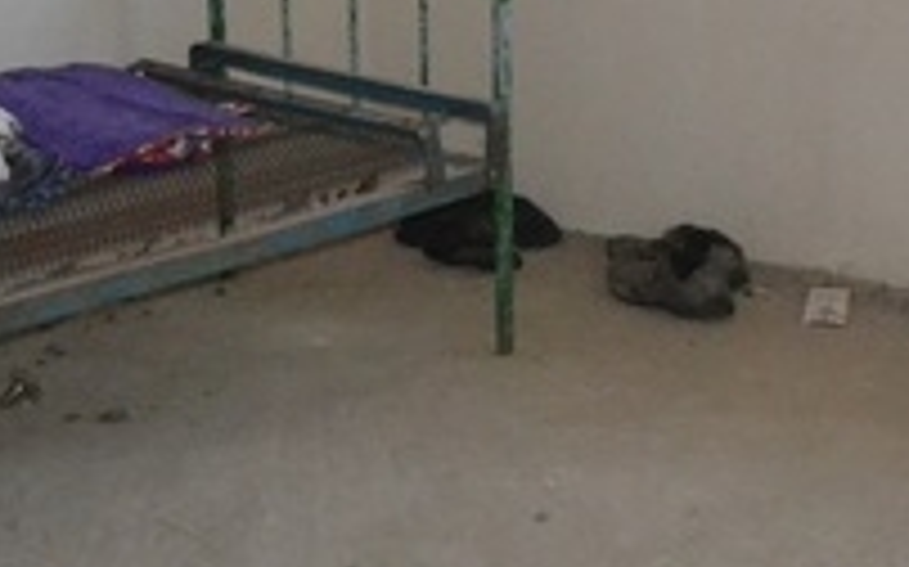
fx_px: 2699
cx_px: 981
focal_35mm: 109
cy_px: -178
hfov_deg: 18.4
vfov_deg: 11.7
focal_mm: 18
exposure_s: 1/60
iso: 3200
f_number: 3.5
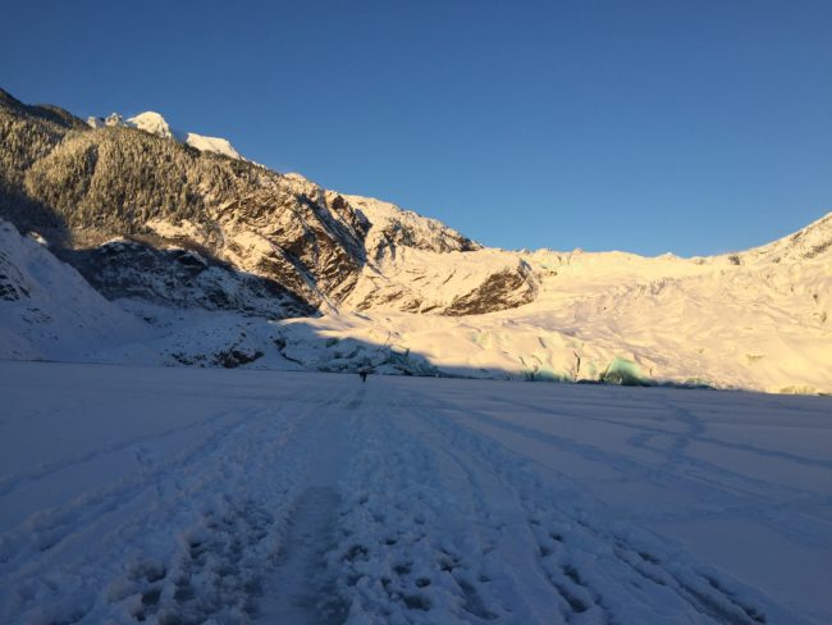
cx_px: 416
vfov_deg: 48.3
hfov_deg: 61.6
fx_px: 697
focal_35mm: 29
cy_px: 312
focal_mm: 4.15
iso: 32
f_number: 2.2
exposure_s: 1/1647
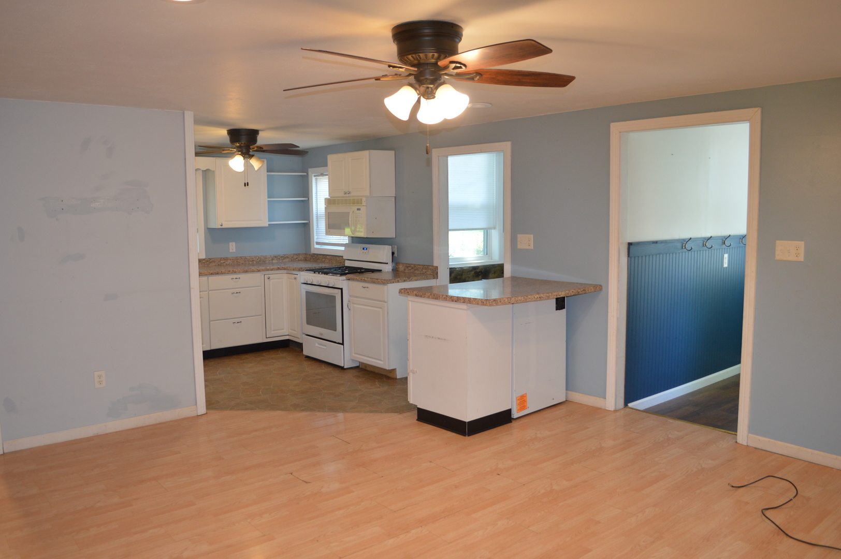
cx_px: 420
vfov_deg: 47.9
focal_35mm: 27
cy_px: 280
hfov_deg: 67.4
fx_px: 630
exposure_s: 1/60
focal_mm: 18
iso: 400
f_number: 3.5
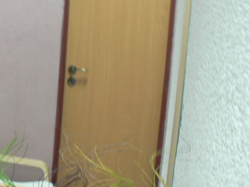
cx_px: -185
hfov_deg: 14.1
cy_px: 113
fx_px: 910
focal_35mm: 126
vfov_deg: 11.8
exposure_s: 1/2.5
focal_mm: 7.4
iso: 80
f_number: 2.8
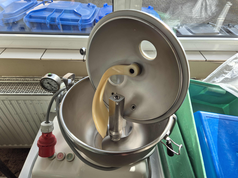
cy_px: 89
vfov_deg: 58.9
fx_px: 158
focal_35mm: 23
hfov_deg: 73.9
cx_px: 119
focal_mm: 5.4
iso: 25
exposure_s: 1/347
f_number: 1.8
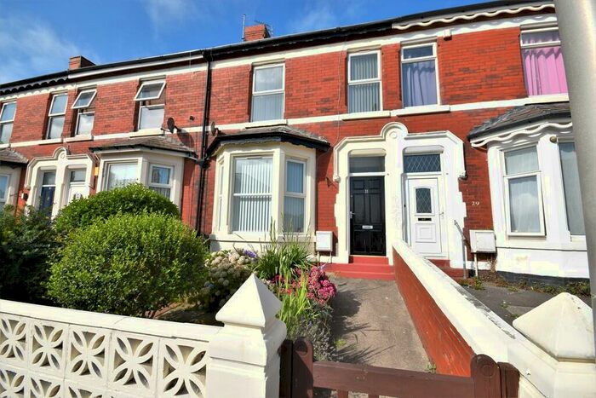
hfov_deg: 100.4
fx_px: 248
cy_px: 199
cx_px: 298
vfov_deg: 77.4
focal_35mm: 15
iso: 200
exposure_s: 1/400
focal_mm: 10
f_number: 10
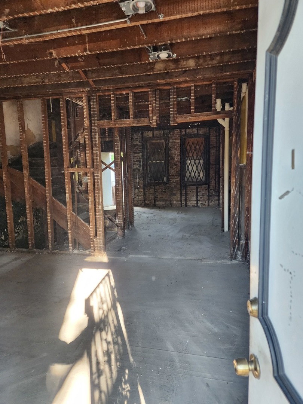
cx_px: 152
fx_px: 268
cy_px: 202
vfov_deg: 73.9
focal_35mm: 23
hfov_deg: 58.9
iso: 250
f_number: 1.8
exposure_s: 1/120
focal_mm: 6.4
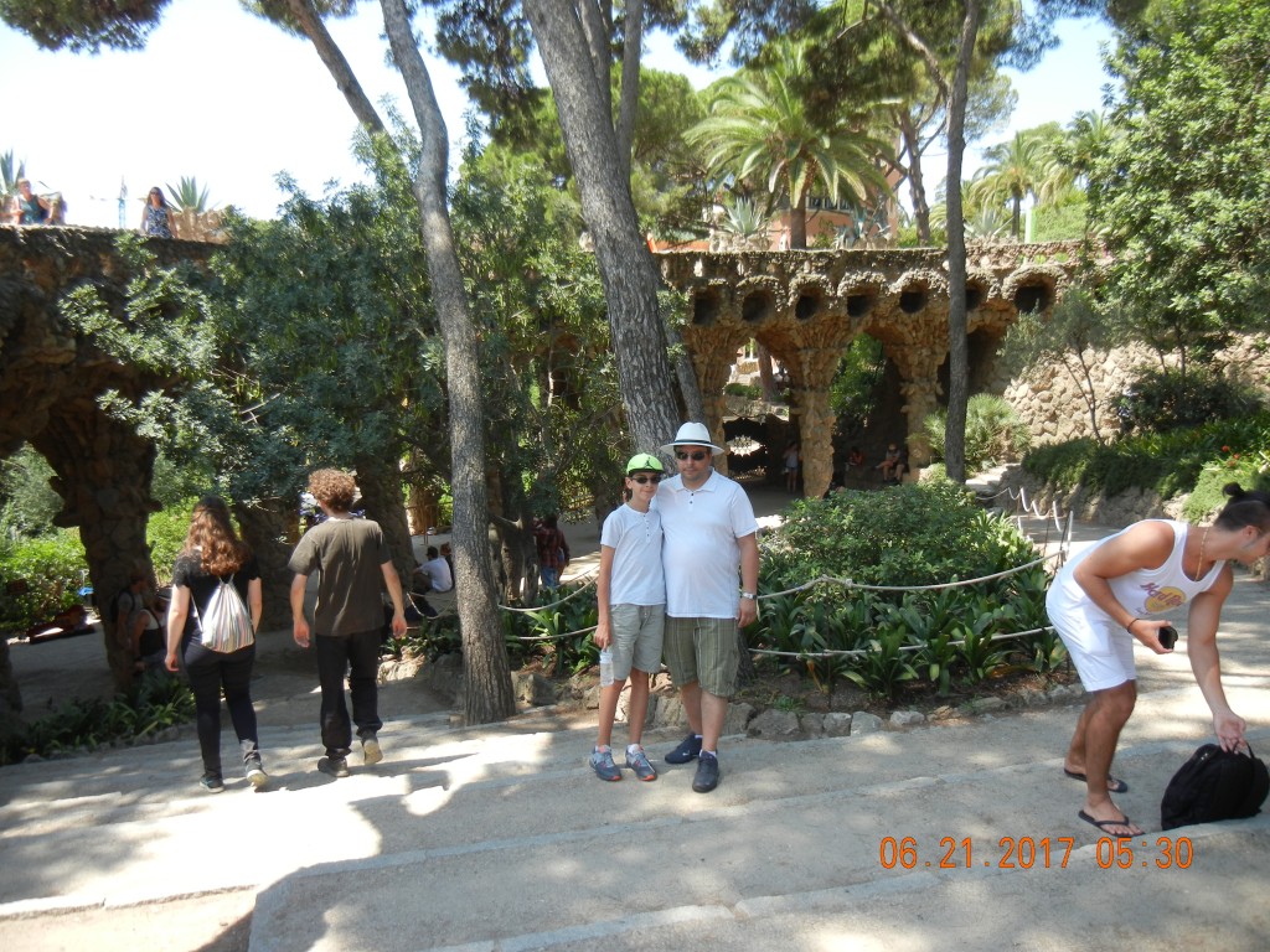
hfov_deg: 60.0
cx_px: 635
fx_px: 1101
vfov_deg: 46.8
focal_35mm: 30
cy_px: 476
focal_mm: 5.4
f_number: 3.5
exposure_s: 1/394
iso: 160
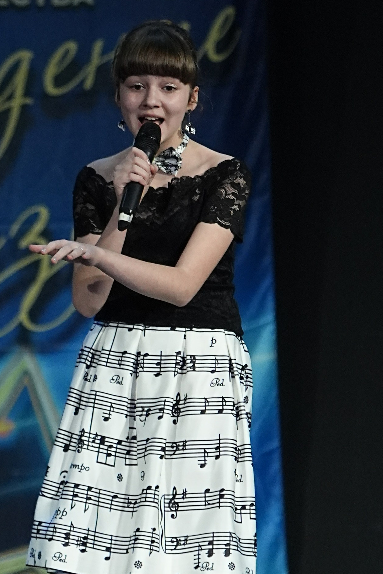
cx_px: 216
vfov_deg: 3.7
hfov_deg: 2.5
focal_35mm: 558
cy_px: 369
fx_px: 8904
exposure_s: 1/640
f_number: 2.8
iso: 3200
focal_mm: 170
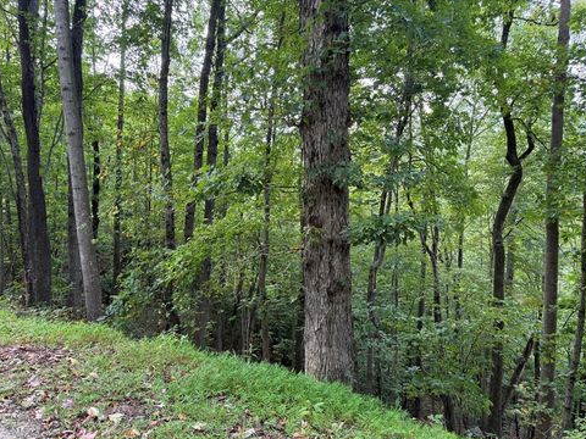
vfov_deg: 54.9
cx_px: 300
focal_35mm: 25
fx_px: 423
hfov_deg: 69.4
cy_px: 227
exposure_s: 1/142
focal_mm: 6.76
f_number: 1.78
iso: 125
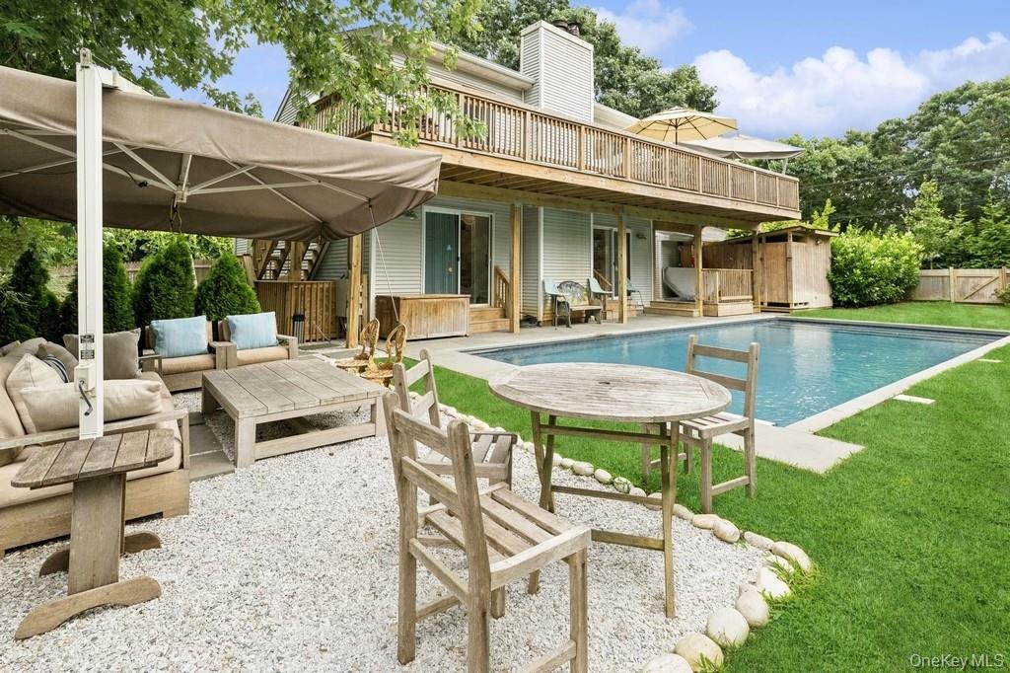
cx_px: 505
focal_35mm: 16
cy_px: 336
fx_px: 463
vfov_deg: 72.0
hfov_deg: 95.0
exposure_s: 1/1600
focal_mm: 16.5
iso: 1600
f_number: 6.3
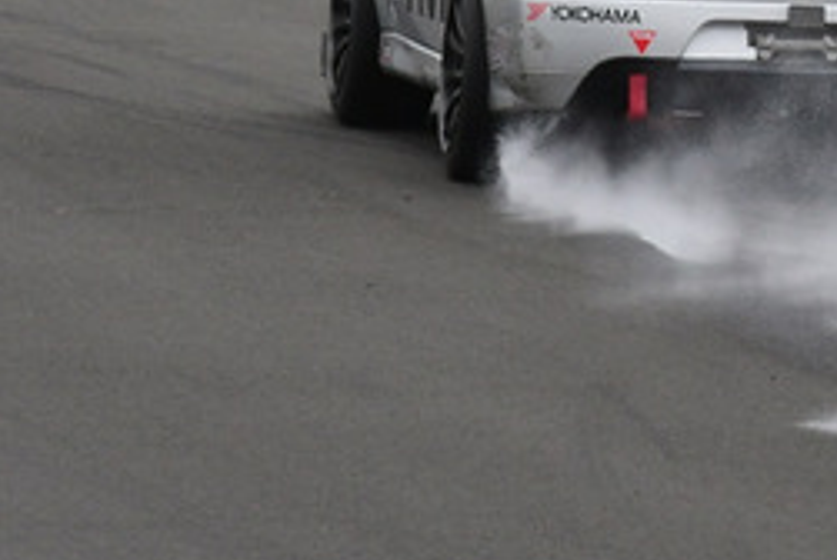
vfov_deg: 0.7
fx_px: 45576
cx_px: 687
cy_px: -287
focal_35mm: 1958
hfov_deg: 1.1
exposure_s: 1/640
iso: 800
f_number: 11
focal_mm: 410
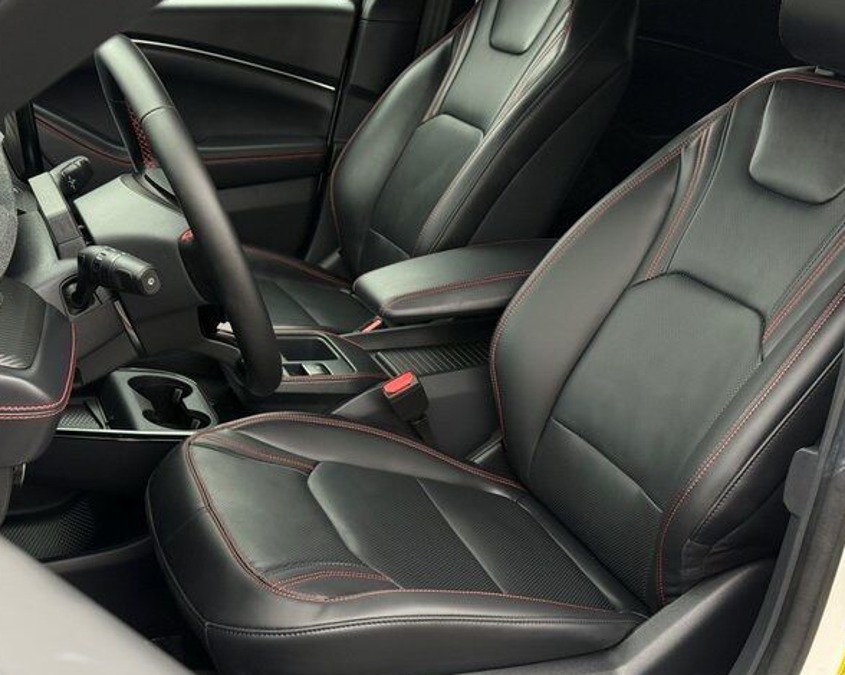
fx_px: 1275
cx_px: 415
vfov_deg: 29.7
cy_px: 339
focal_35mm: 51
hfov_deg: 36.7
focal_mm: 6.76
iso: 160
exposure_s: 1/203
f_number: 1.78
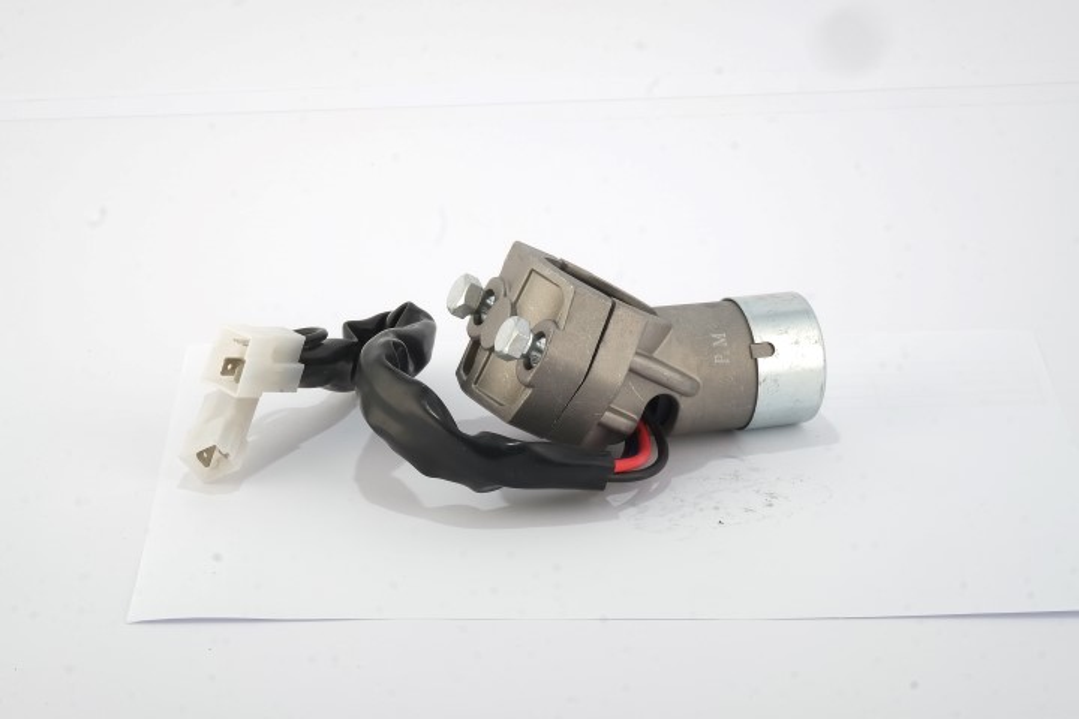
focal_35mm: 90
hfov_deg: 22.6
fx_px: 2697
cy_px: 360
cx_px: 540
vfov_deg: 15.2
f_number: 22
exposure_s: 1/125
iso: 100
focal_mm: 60
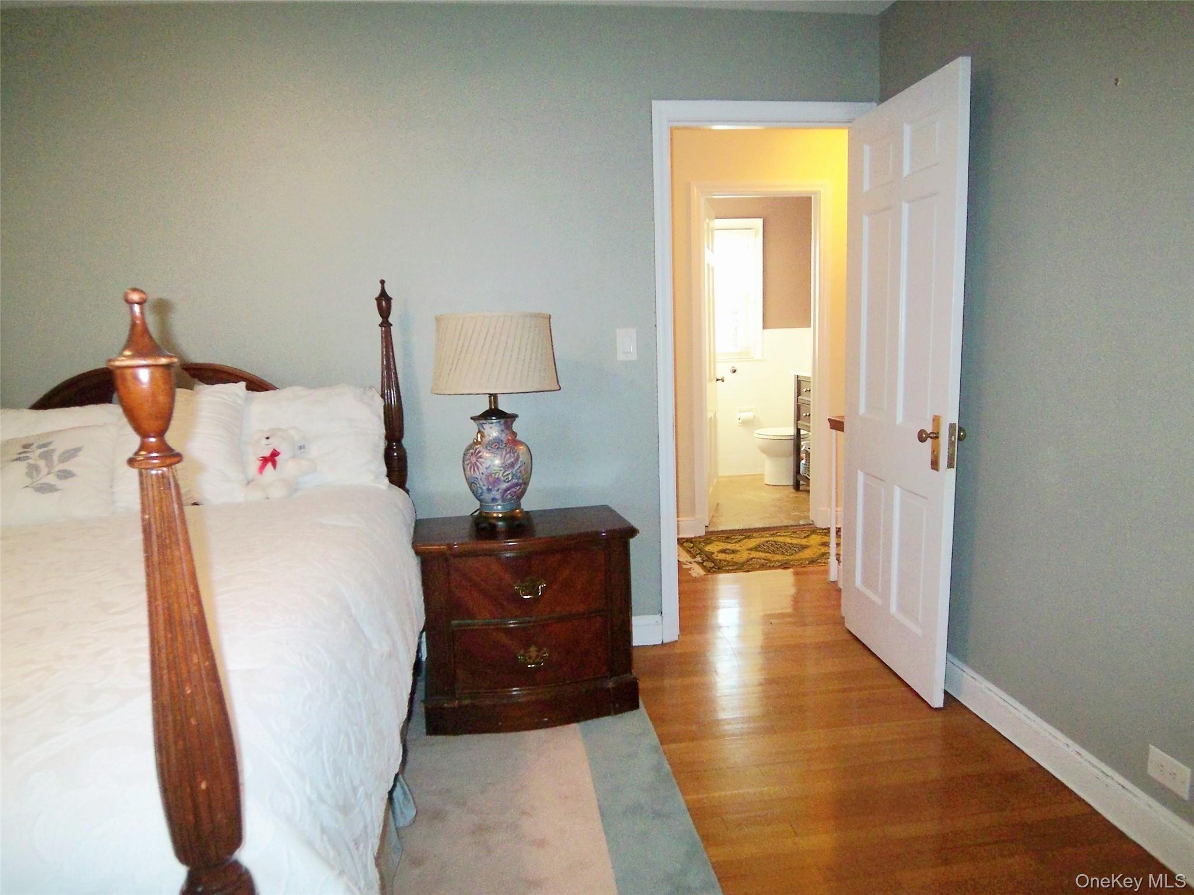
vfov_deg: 58.9
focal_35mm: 23
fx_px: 793
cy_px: 448
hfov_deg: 73.9
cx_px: 597
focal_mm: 3.8
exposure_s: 1/30
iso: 200
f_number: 2.8
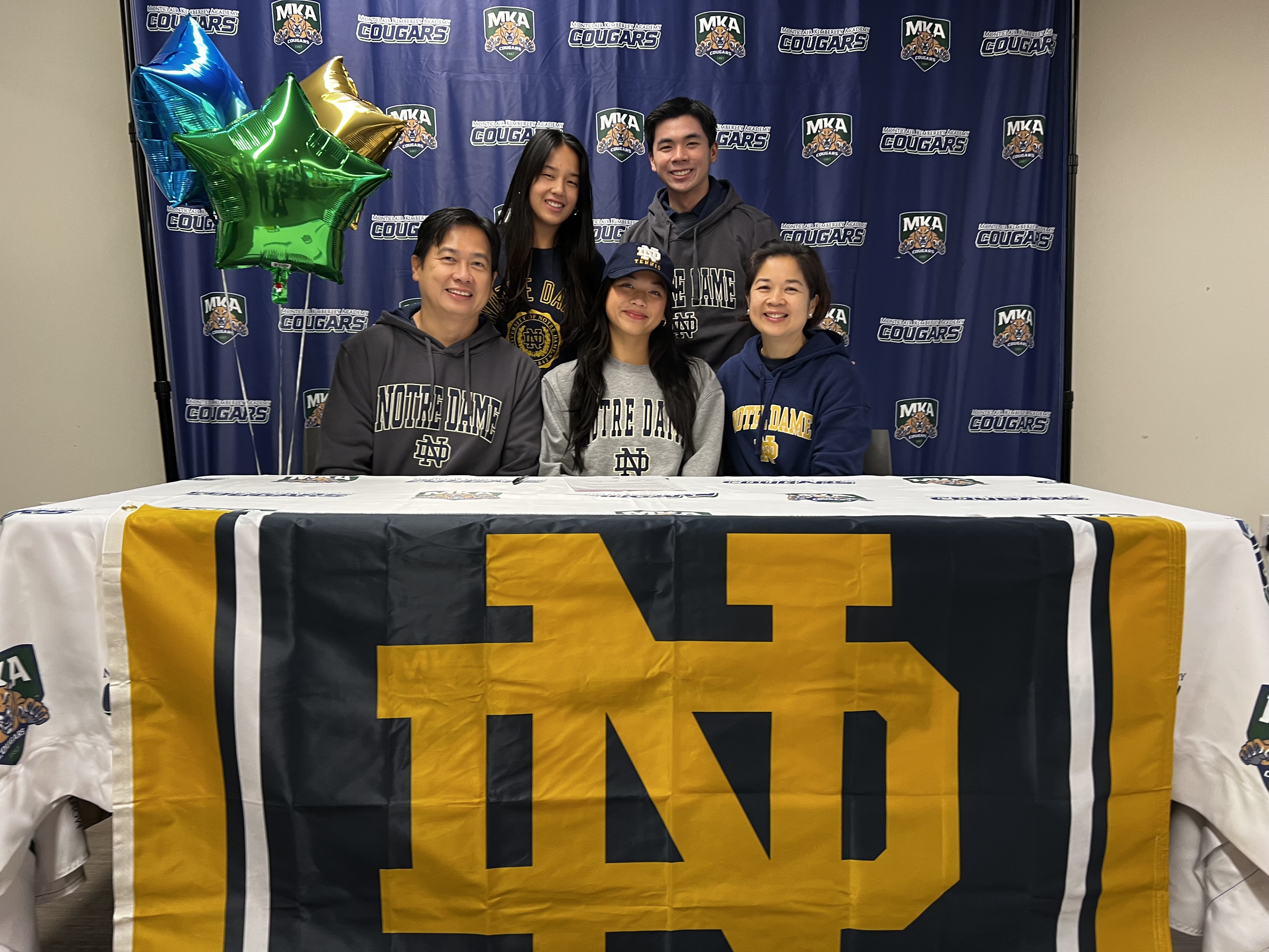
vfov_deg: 53.1
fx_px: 953
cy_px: 476
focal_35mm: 26
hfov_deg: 67.3
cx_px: 634
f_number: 1.5
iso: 125
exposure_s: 1/55
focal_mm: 5.7
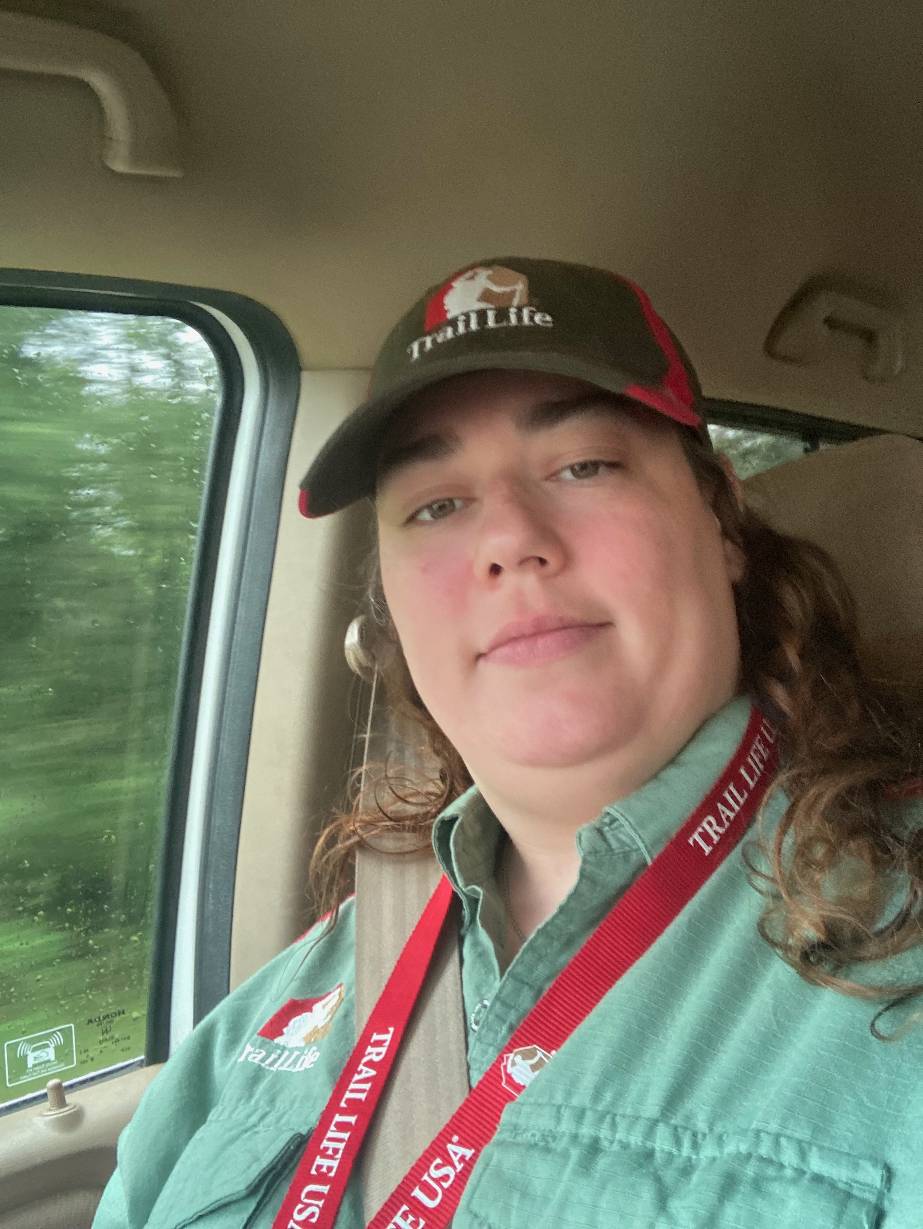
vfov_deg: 56.8
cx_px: 462
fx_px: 1136
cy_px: 614
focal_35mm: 32
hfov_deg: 44.2
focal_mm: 2.87
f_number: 2.2
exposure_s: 1/58
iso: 320
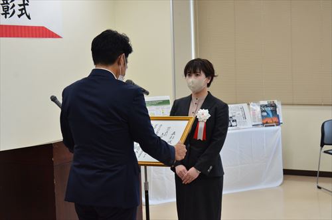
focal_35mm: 66
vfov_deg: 20.5
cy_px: 110
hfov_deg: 30.6
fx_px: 607
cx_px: 166
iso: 1600
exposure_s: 1/250
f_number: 6.3
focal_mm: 44
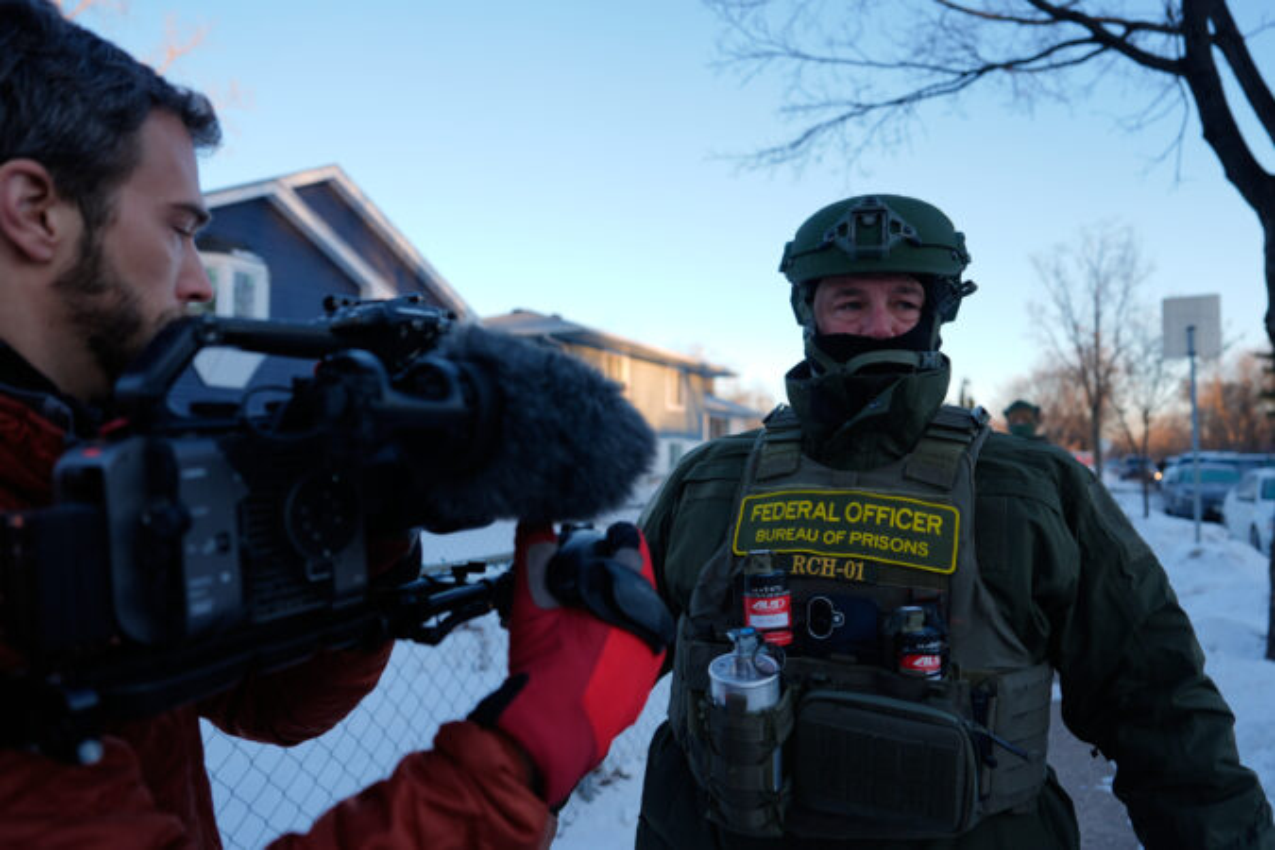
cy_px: 425
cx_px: 638
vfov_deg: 53.1
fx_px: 850
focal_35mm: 24
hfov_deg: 73.7
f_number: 2.8
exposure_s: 1/500
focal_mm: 24
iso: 125
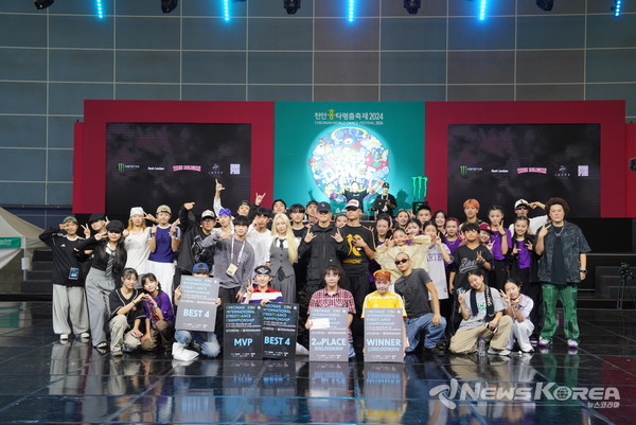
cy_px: 212
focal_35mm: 46
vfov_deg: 29.3
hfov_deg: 42.7
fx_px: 813
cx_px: 318
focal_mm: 46
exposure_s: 1/100
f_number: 5.6
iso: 640
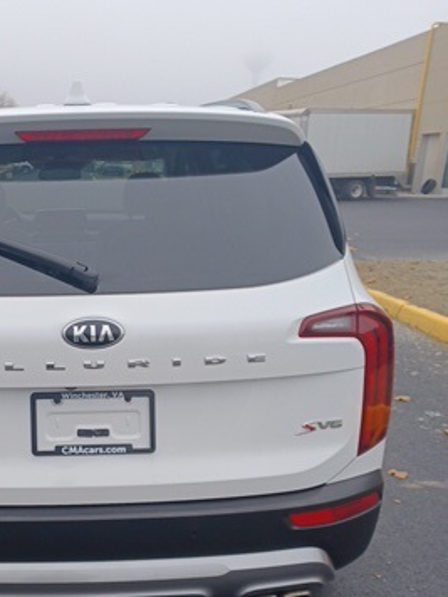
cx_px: 62
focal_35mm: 45
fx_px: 777
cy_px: 379
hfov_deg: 31.0
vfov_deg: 41.7
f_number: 1.8
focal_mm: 4.6
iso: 34
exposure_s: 1/100
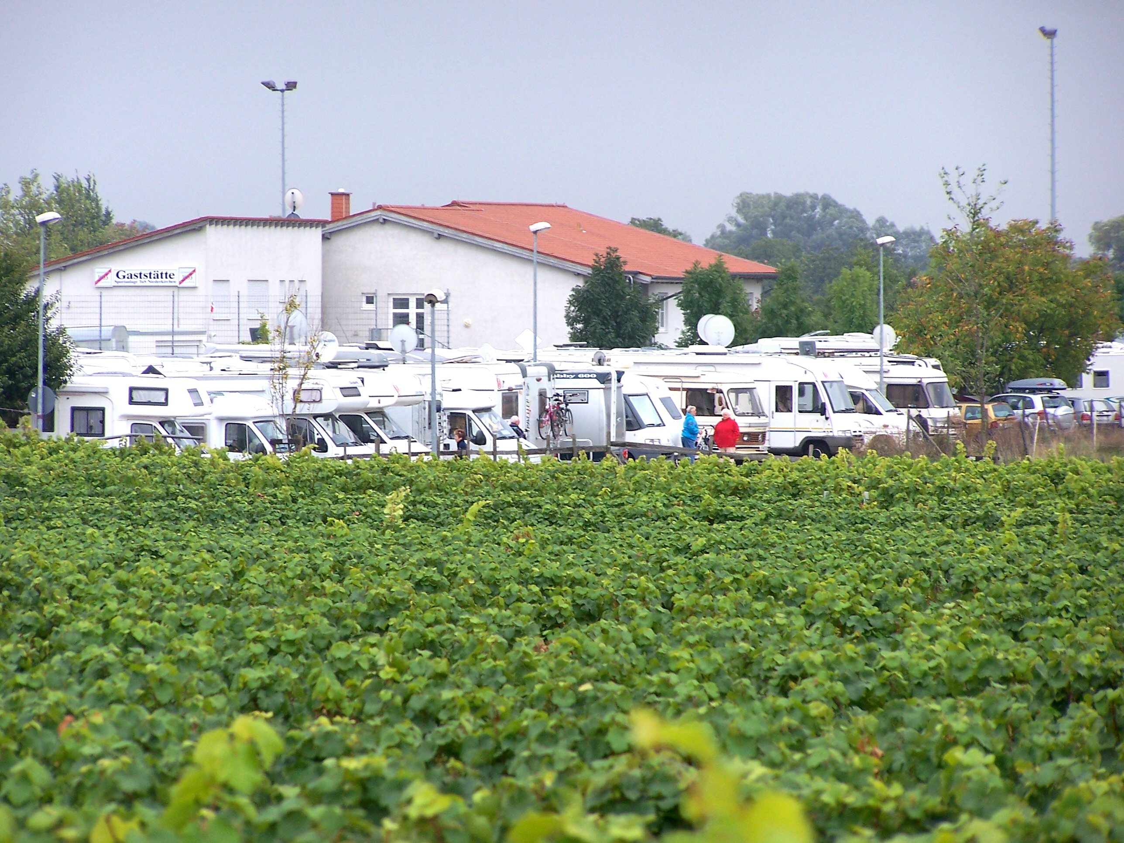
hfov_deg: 7.4
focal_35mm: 268
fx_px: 8702
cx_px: 562
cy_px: 422
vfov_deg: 5.5
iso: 100
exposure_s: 1/160
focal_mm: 44.4
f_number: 3.6
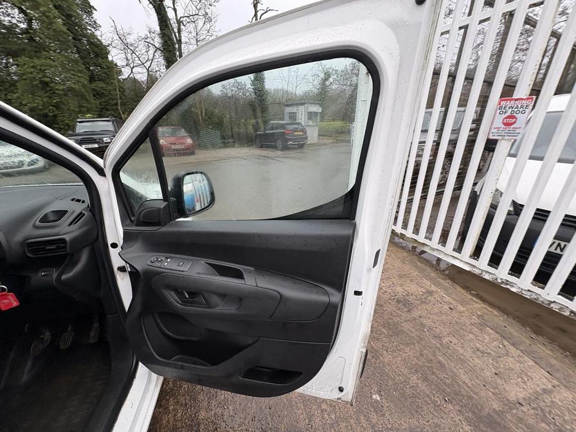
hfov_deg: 102.1
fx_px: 233
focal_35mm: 14
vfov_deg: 85.7
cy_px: 216
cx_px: 288
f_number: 2.2
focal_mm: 2.22
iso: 100
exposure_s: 1/99
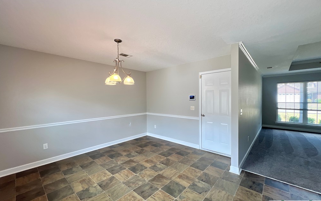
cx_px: 161
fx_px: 122
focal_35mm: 14
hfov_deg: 105.3
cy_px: 101
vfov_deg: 78.6
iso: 64
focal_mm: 1.57
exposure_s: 1/120
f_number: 1.8
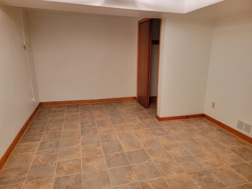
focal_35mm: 24
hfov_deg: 71.6
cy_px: 94
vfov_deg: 56.8
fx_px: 175
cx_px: 126
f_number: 1.8
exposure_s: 1/40
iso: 500
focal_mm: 6.7
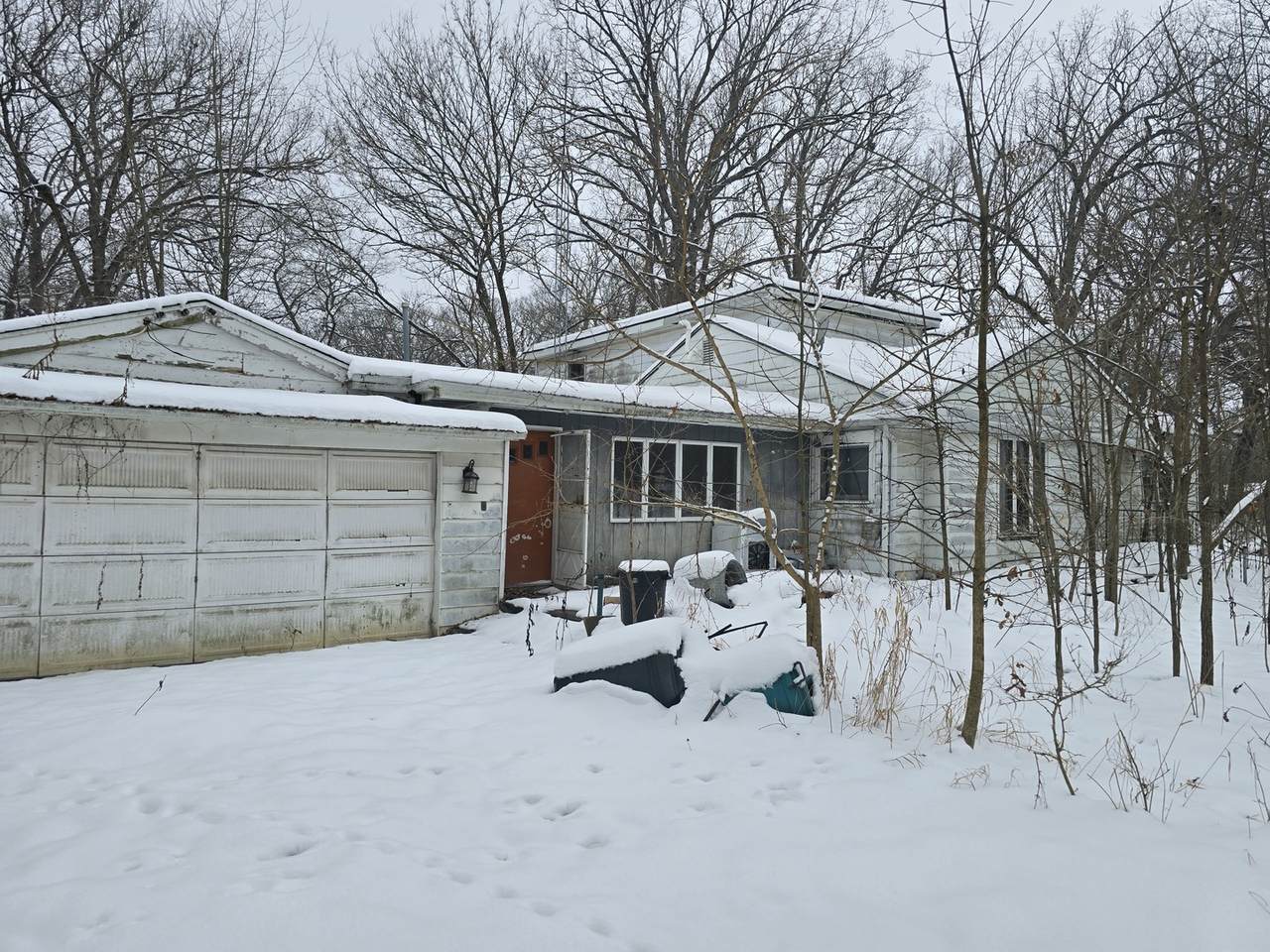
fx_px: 844
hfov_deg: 73.9
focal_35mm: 23
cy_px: 476
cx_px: 635
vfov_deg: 58.9
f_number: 1.7
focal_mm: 6.3
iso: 12
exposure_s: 1/304
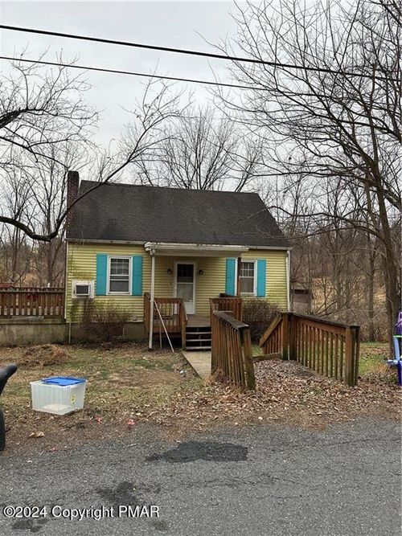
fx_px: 372
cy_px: 268
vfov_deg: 71.6
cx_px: 201
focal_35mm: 24
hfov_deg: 56.8
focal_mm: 6.86
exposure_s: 1/228
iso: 64
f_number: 1.78
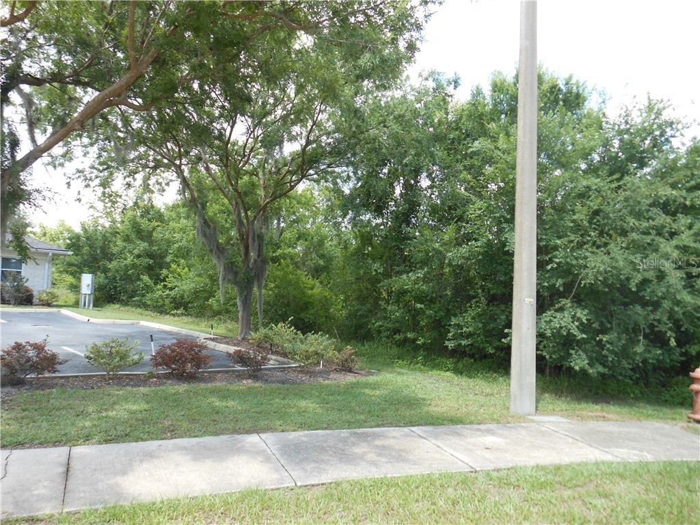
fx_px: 506
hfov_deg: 69.4
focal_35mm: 25
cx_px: 350
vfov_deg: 54.9
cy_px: 262
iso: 80
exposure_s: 1/160
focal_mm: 4.5
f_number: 3.2
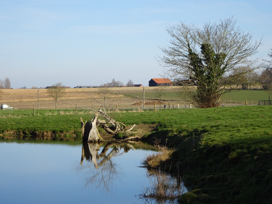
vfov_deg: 14.1
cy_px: 102
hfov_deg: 18.7
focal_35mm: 105
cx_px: 136
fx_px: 825
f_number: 5
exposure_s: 1/320
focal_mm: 17.97
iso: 80
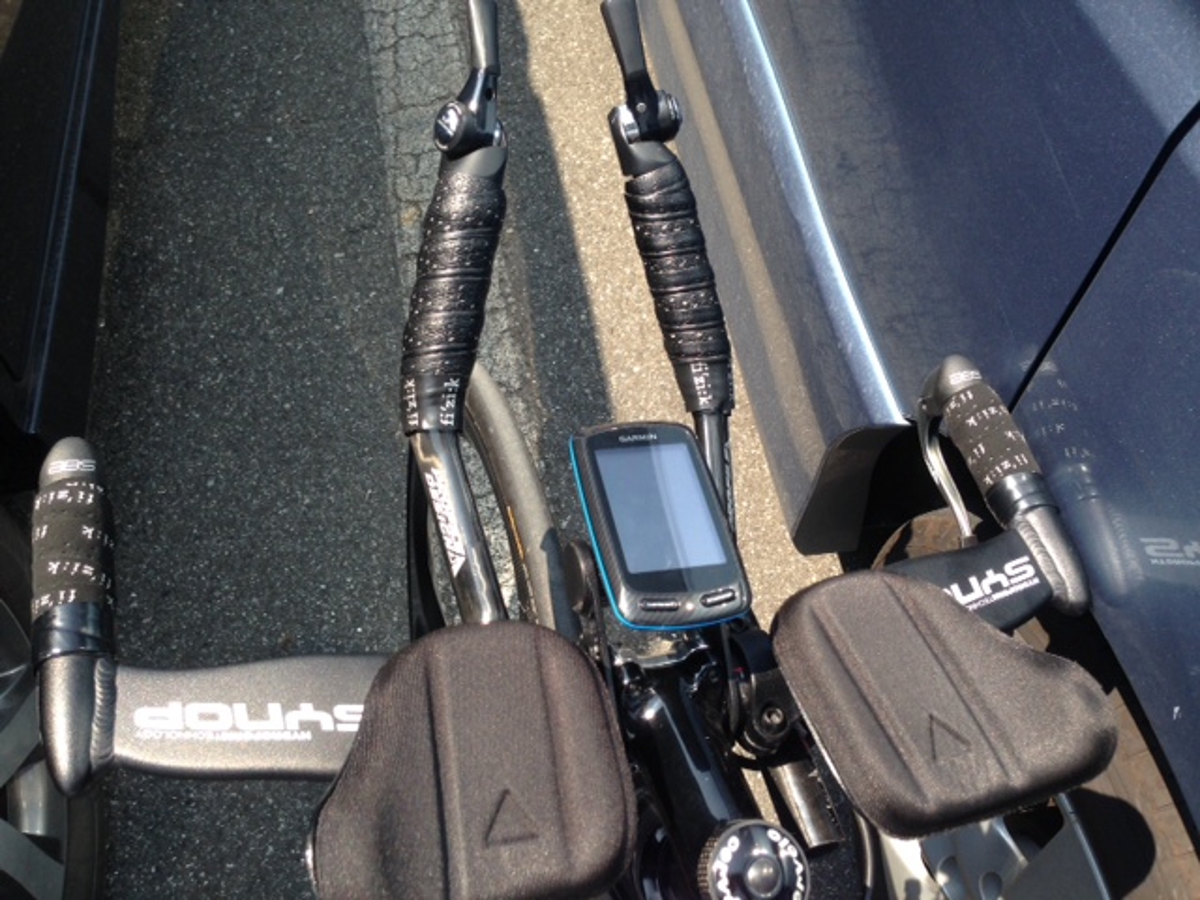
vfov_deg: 42.9
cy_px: 450
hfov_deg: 55.4
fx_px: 1144
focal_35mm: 33
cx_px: 600
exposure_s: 1/480
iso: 50
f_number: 2.4
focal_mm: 4.12
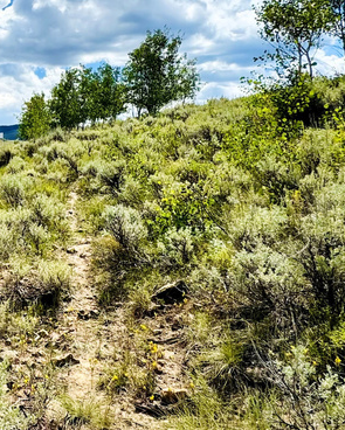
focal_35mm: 38
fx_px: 484
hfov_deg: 30.0
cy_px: 178
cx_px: -118
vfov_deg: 47.7
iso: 40
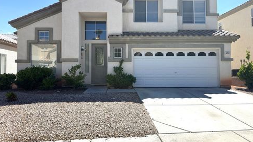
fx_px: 181
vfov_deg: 42.8
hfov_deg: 69.9
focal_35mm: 27
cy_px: 62
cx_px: 125
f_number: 1.78
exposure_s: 1/6024
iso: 100
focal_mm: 6.86
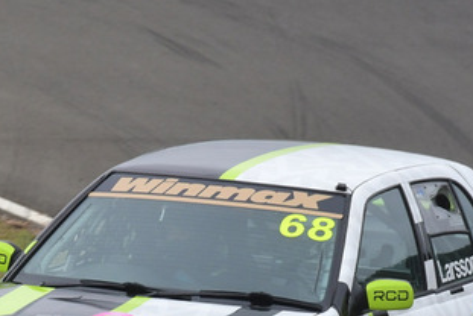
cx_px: 93
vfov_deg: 0.7
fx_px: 25381
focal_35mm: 1930
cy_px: 187
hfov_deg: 1.1
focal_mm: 500
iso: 640
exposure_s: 1/640
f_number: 10
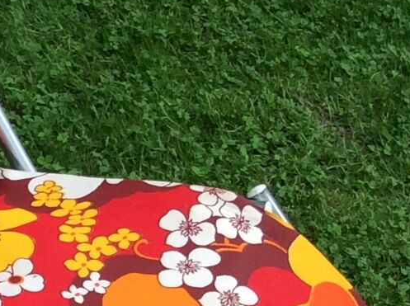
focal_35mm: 167
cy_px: 260
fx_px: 1975
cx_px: -161
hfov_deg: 11.5
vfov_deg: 8.8
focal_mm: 3.3
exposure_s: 1/289
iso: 32
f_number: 2.4
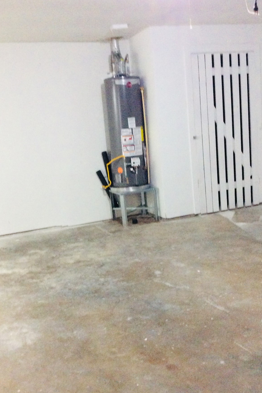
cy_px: 221
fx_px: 426
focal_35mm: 39
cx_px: 127
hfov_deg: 34.2
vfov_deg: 49.4
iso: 250
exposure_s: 1/15
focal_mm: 3.3
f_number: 2.4
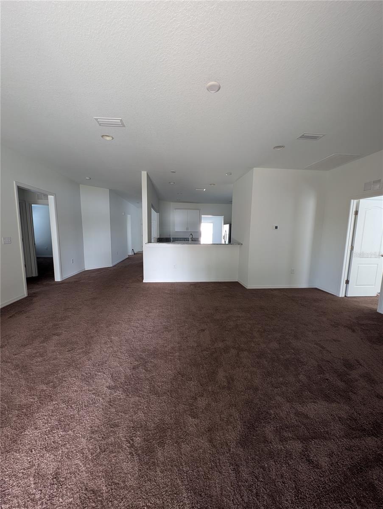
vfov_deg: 110.5
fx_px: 177
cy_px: 254
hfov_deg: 94.6
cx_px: 192
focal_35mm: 12
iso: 93
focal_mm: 2.23
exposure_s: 1/23.8
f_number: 1.95
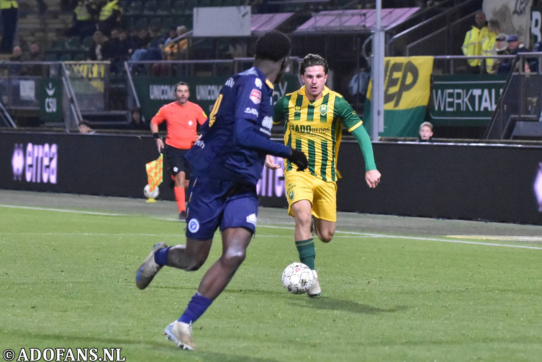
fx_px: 2619
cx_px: 271
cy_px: 181
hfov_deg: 11.8
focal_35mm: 174
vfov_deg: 7.9
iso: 3200
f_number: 2.8
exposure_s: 1/640
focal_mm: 116
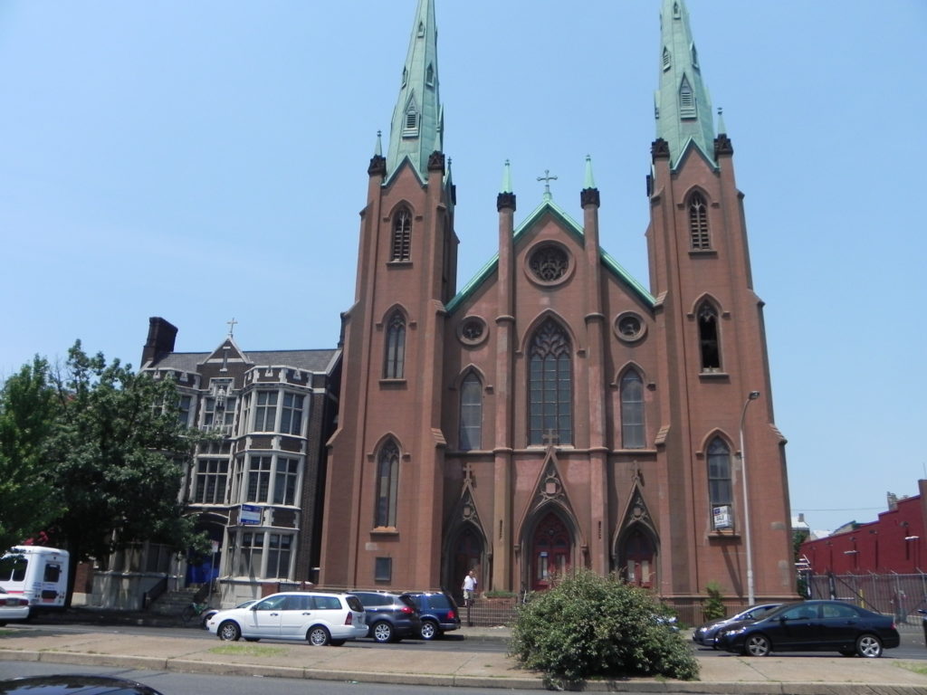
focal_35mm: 26
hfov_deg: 67.3
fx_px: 696
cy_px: 348
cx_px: 464
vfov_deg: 53.1
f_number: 4.5
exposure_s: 1/1600
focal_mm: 4.6
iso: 200
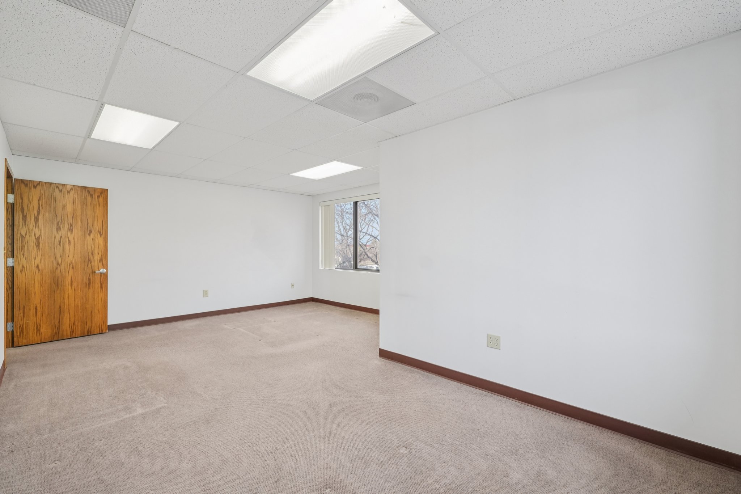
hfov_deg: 98.2
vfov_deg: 75.1
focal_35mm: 16
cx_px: 370
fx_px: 321
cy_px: 247
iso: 800
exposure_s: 1/6
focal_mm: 10.4
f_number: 8
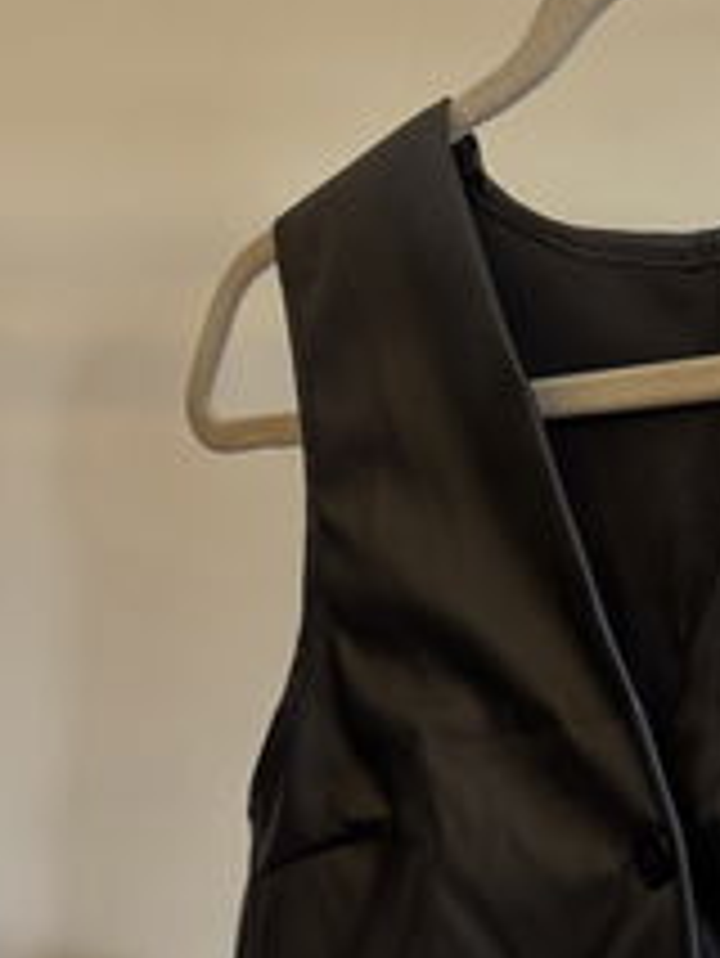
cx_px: 716
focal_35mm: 65
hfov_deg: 21.8
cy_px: 803
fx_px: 1801
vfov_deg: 29.0
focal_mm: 5.96
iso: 125
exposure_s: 1/63
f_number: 1.6
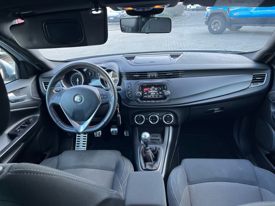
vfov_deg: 53.1
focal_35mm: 26
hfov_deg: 67.3
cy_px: 103
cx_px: 138
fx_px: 207
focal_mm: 5.1
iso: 125
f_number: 1.6
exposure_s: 1/121
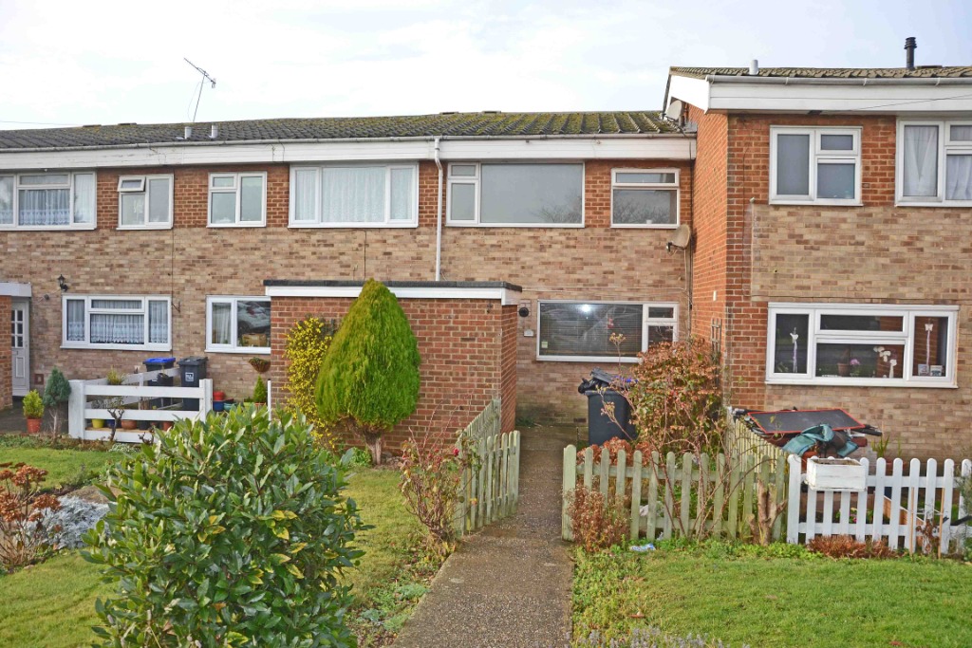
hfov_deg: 67.4
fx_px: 729
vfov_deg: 47.9
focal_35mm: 27
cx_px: 486
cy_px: 324
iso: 100
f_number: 4
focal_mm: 18
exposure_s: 1/160
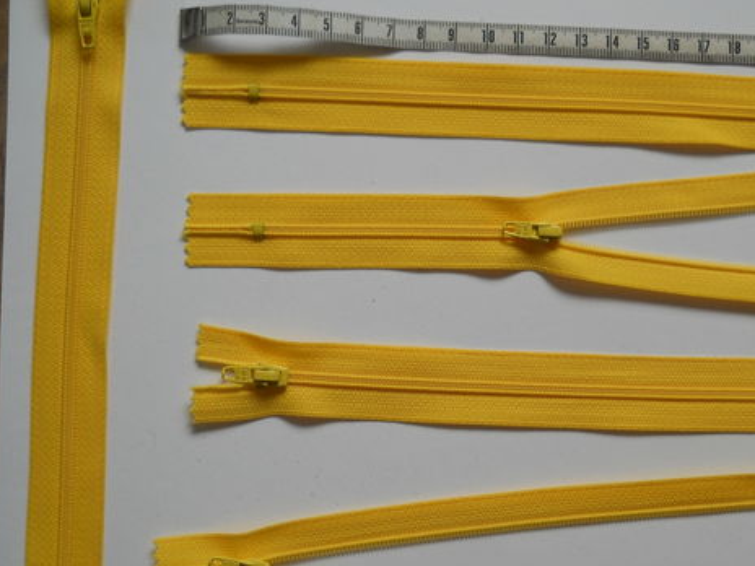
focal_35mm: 53
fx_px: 1156
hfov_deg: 36.0
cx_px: 475
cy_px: 324
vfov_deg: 27.5
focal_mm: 6.72
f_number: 3.1
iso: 80
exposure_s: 1/50
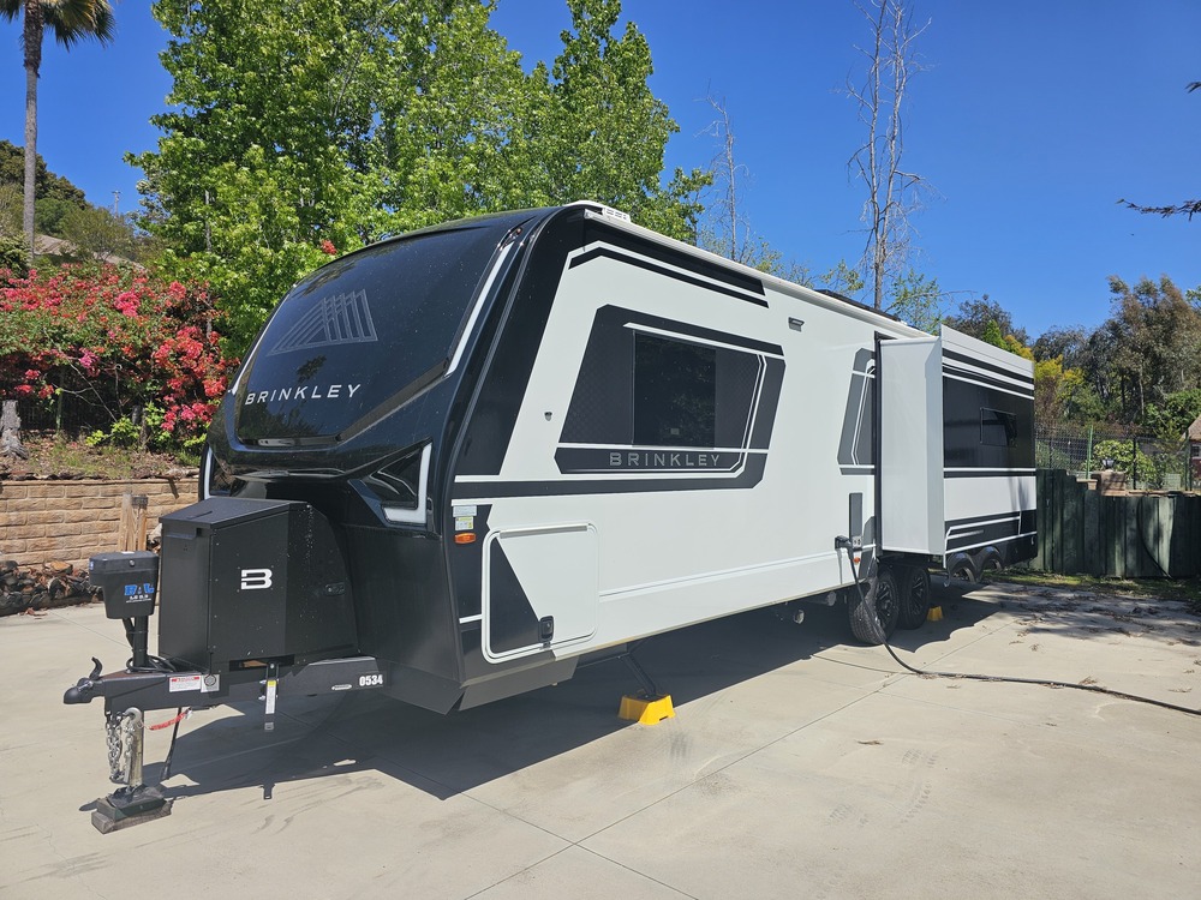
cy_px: 450
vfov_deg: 58.9
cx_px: 600
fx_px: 798
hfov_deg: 73.9
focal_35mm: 23
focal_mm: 6.3
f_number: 1.7
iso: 10
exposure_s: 1/1070
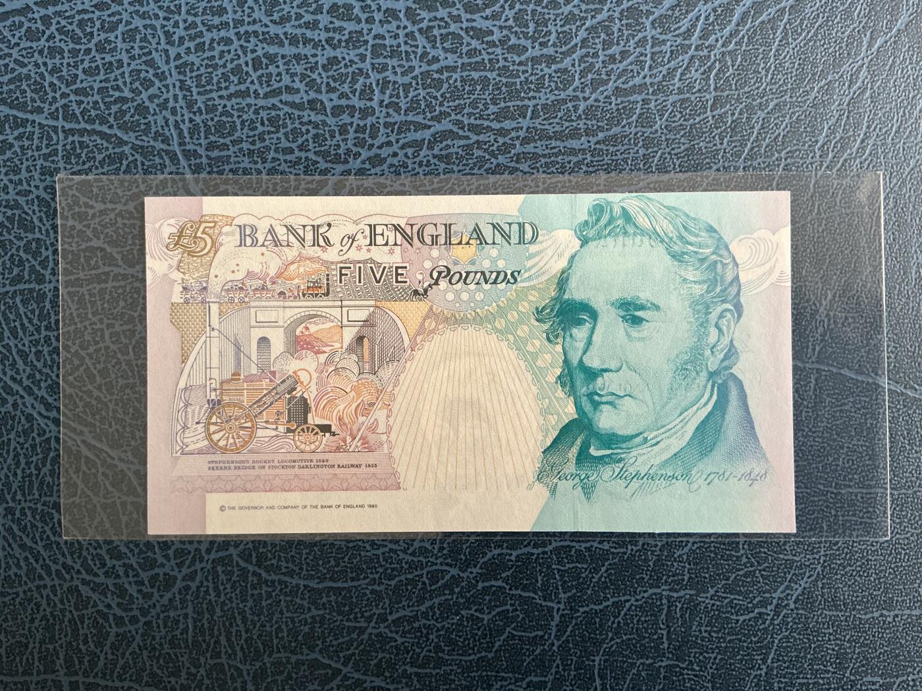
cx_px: 461
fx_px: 772
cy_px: 346
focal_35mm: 29
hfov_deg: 61.7
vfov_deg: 48.2
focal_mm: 3
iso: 250
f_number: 1.8
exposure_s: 1/60
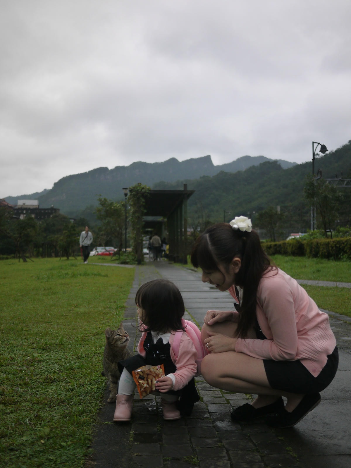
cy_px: 234
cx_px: 176
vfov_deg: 46.8
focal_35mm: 40
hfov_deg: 36.0
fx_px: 541
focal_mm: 20
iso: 160
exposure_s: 1/1000
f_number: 2
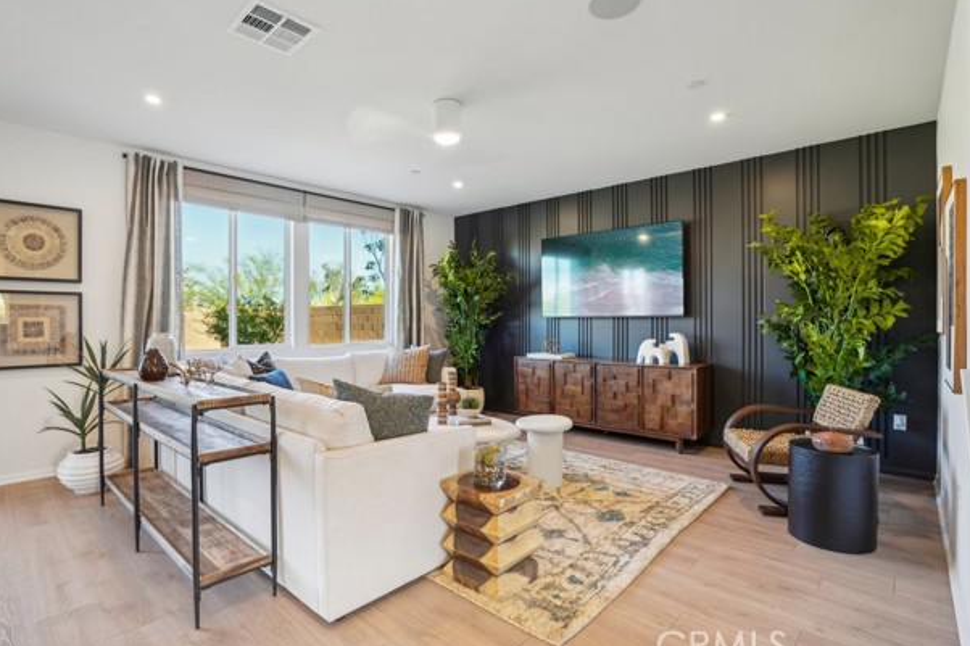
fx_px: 458
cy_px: 325
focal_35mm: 17
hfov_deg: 93.2
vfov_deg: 70.4
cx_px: 459
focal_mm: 16
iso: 400
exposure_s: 1/20
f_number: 7.1
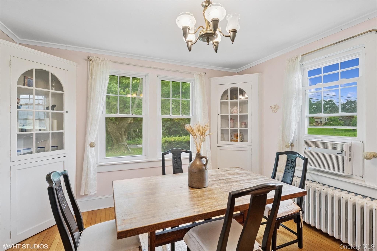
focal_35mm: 17
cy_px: 126
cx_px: 188
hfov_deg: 93.3
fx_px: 178
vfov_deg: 70.4
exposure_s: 1/100
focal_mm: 17
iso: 320
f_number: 7.1
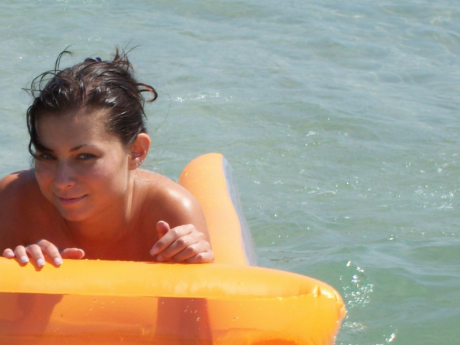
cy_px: 266
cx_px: 99
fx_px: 2365
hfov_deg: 11.1
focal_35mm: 178
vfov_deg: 8.3
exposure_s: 1/561
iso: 80
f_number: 4.8
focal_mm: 18
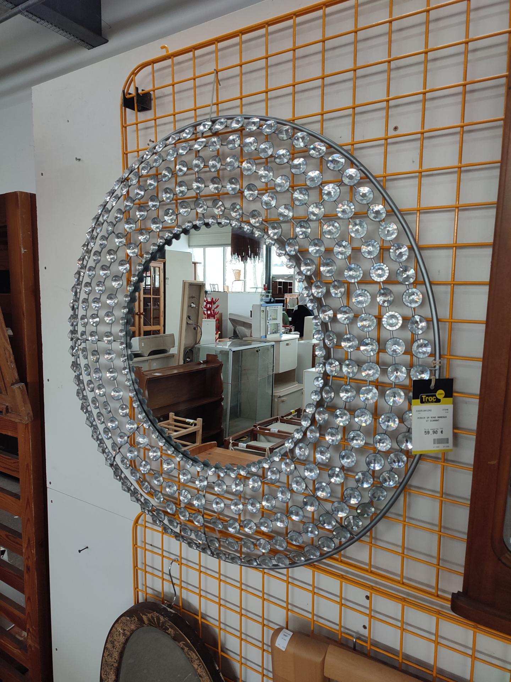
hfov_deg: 54.9
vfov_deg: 69.4
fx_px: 492
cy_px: 341
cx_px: 256
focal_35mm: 25
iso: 200
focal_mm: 6.04
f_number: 1.9
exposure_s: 1/33
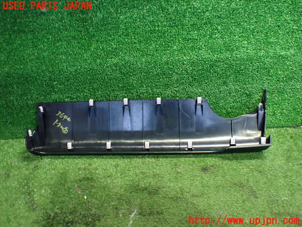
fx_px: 262
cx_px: 151
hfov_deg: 60.0
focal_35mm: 30
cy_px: 114
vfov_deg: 46.8
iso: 800
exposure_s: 1/50
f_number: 2.3
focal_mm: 5.4
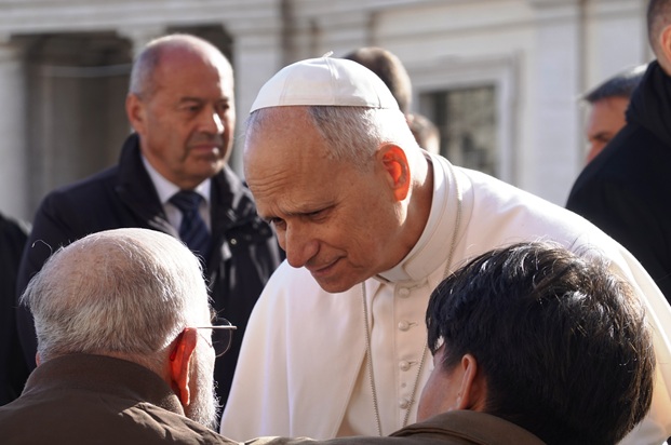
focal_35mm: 200
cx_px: 336
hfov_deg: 10.3
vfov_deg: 6.8
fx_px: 3722
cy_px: 222
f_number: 4.5
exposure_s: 1/250
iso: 125
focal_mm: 72
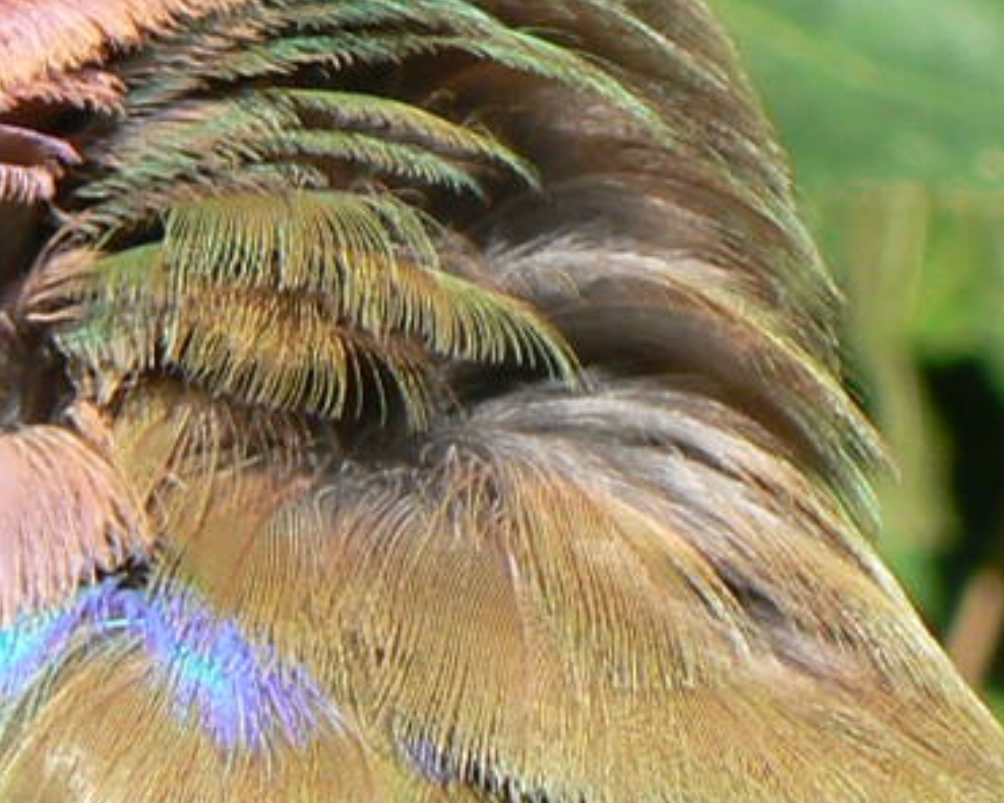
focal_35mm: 997
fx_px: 29633
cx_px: -114
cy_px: 187
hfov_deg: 1.9
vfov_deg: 1.6
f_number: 5
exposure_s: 1/100
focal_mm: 39.5
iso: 80
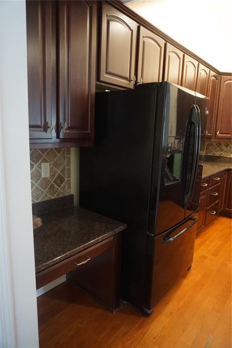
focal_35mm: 24
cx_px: 116
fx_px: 232
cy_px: 174
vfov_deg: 73.7
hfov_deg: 53.1
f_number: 3.5
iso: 3200
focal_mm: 16
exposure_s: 1/50
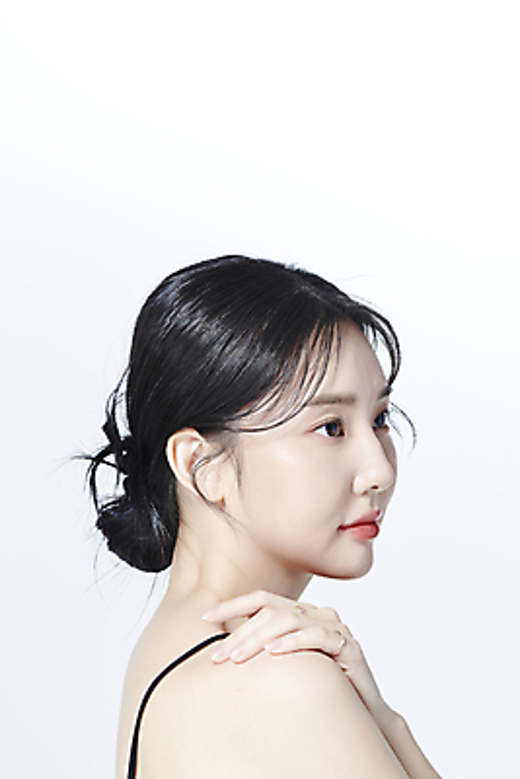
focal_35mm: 105
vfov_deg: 19.4
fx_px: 2273
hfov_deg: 13.1
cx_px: 260
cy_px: 390
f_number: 13
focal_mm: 105
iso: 64
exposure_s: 1/125
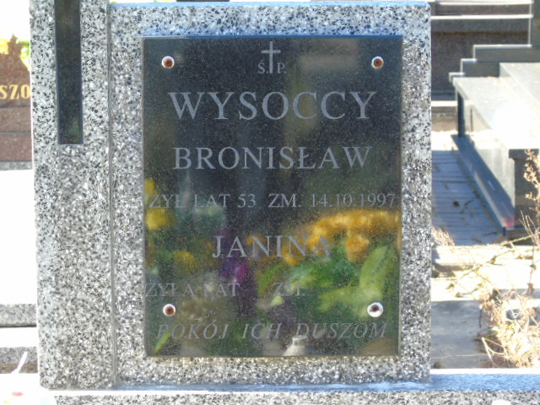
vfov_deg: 10.4
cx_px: 270
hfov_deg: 13.9
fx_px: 2215
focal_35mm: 142
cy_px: 202
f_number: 4.7
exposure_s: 1/125
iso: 250
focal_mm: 25
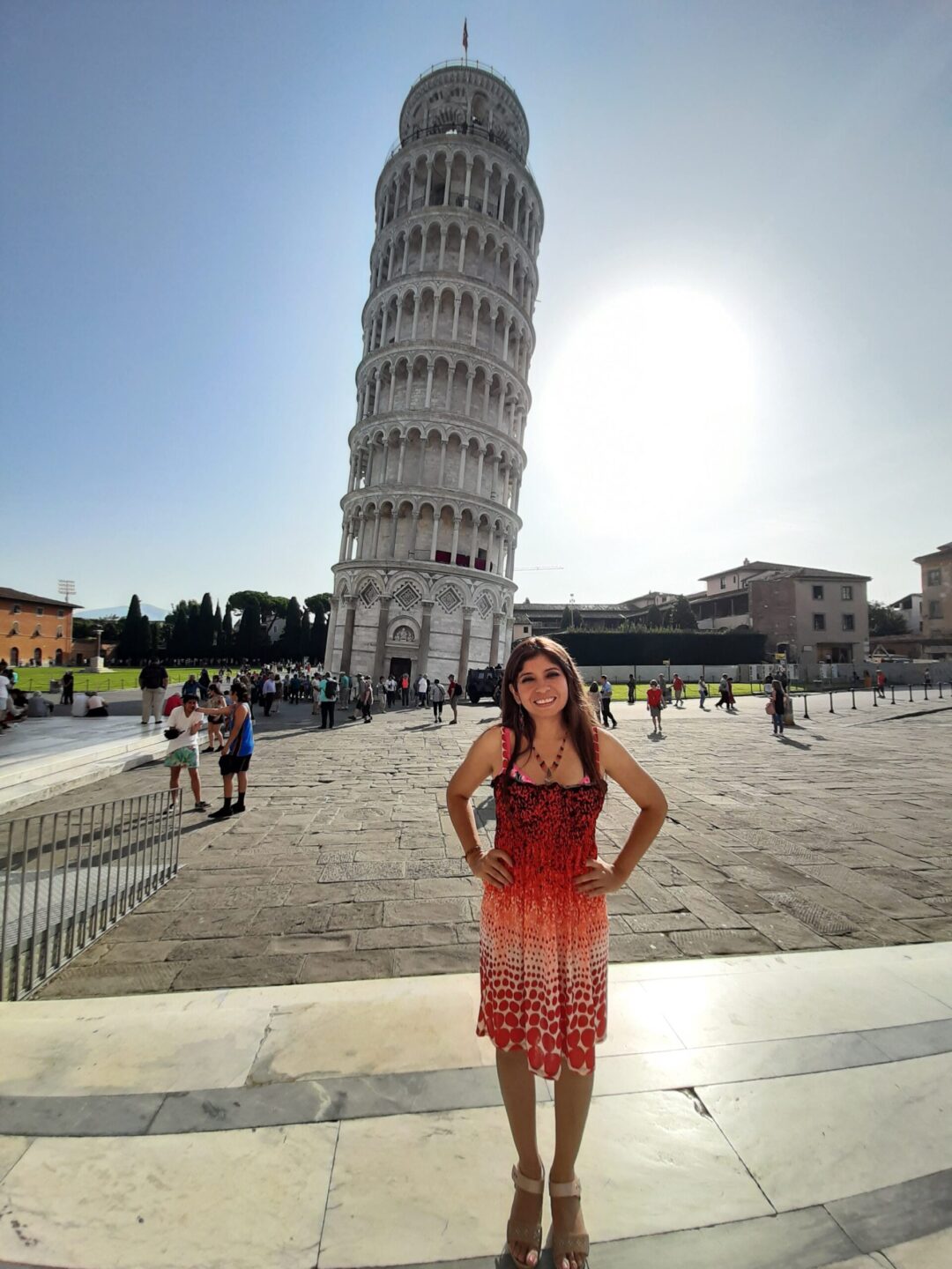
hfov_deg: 89.9
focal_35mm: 13
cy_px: 634
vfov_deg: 106.2
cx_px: 476
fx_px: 477
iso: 40
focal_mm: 1.42
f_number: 2.2
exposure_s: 1/735
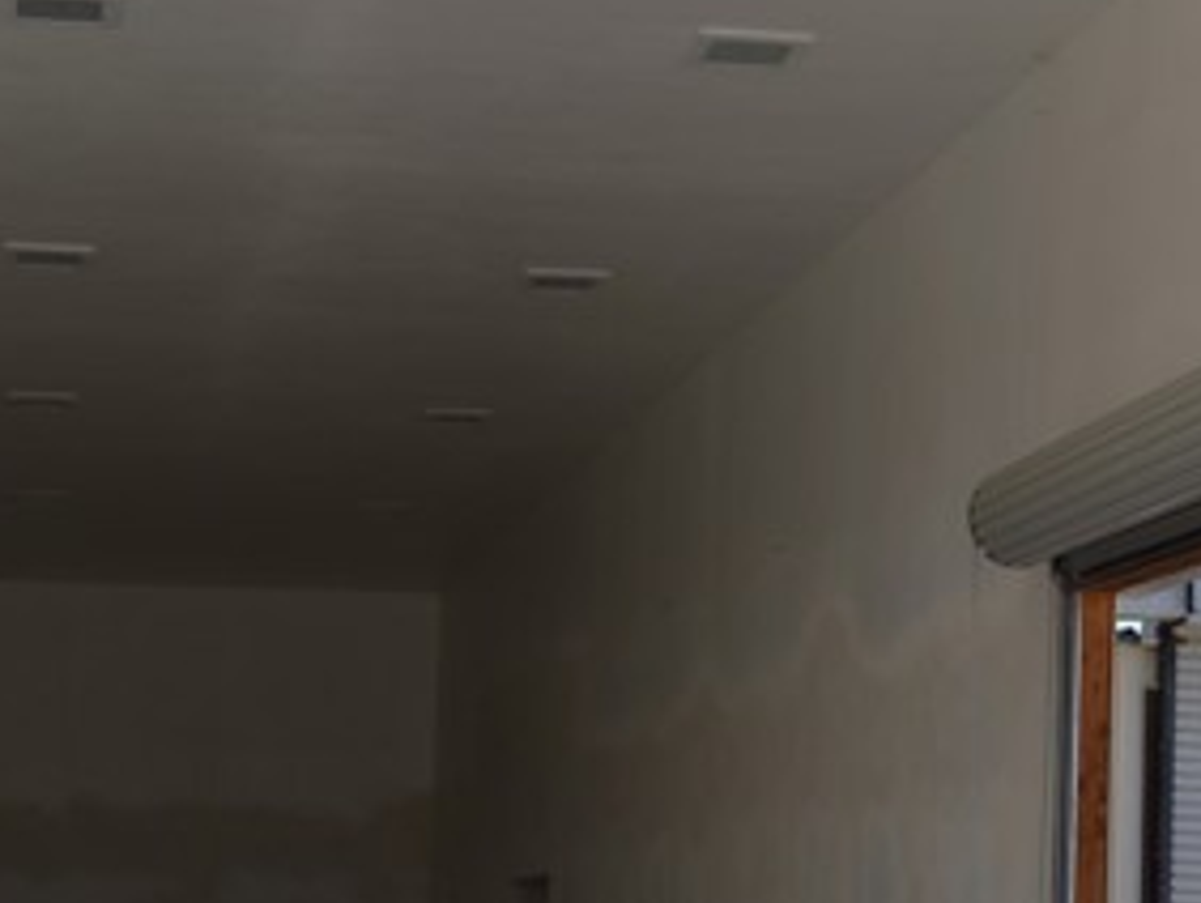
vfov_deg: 17.1
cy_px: 820
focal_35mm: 85
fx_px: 2952
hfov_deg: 23.0
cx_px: 630
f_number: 6.3
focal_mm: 26
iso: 100
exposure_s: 1/200
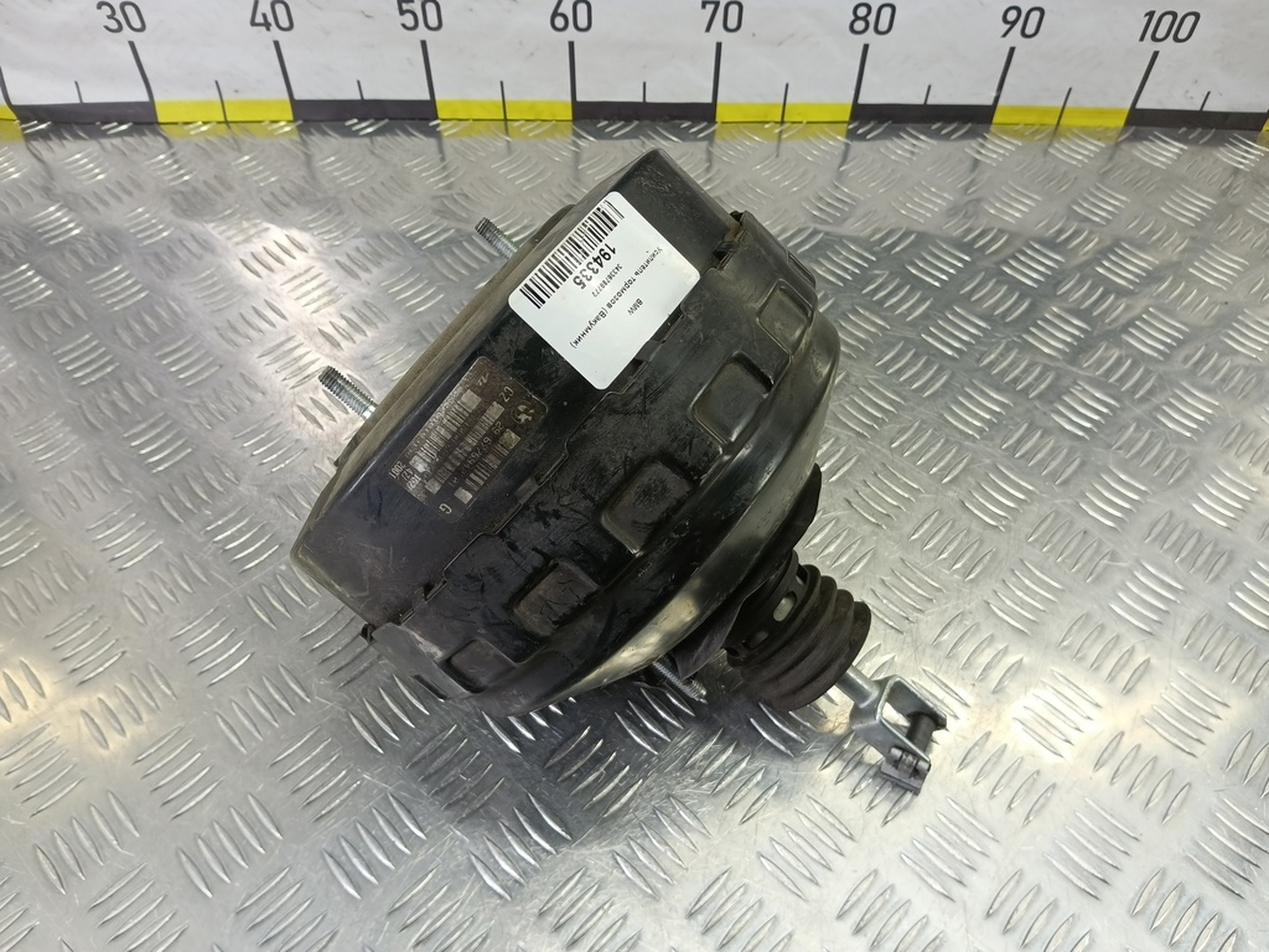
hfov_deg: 73.9
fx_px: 843
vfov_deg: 58.9
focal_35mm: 23
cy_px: 476
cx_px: 634
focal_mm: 4.11
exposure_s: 1/50
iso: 133
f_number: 1.6
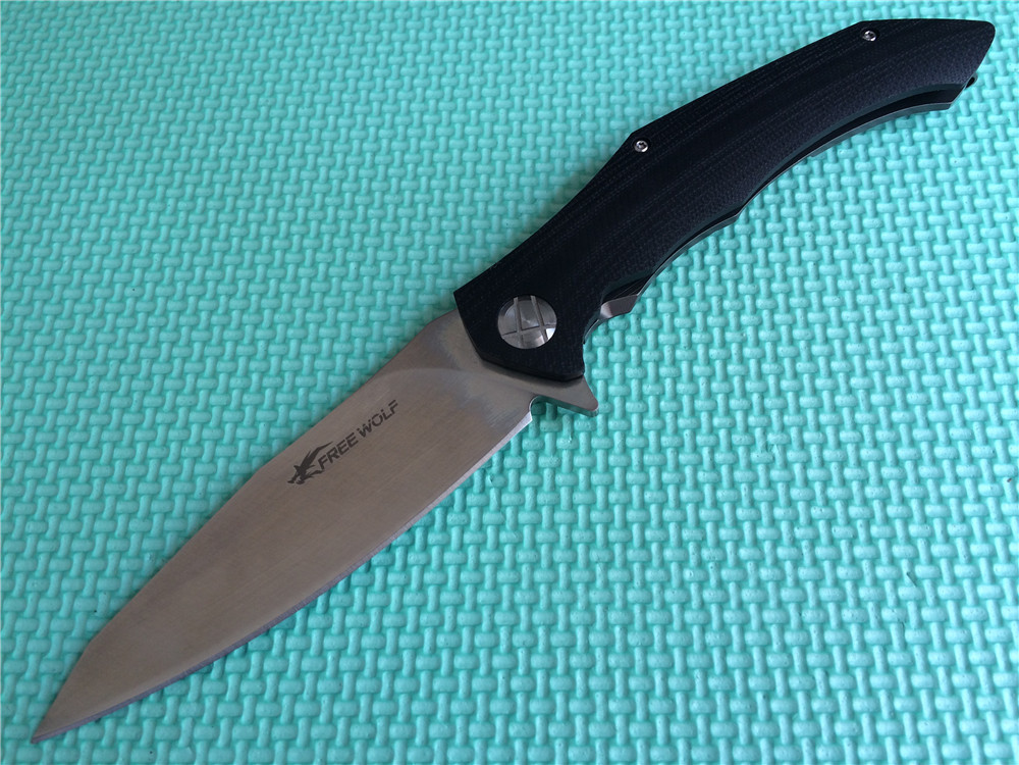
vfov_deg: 48.2
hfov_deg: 61.7
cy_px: 382
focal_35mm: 29
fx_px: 854
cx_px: 510
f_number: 2.2
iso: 40
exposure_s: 1/50
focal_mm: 4.15
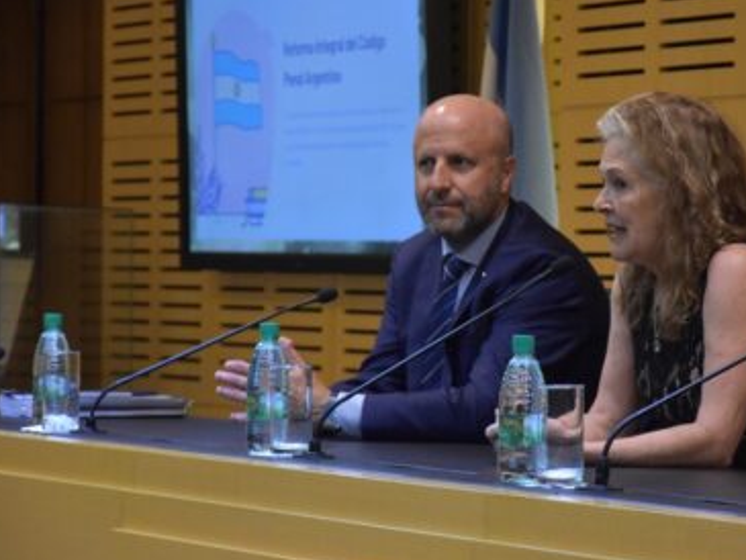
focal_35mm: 187
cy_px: 268
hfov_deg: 10.6
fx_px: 4023
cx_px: 446
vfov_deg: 8.0
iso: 4000
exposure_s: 1/125
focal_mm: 105
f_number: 5.6
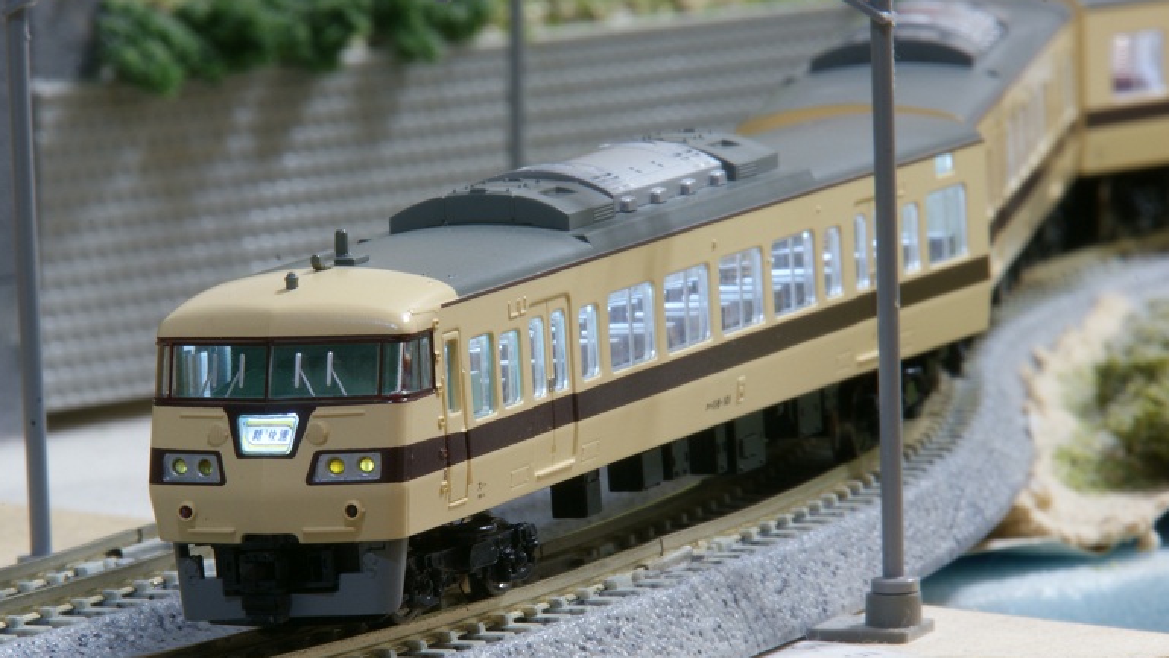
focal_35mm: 563
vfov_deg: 2.2
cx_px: 559
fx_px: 17456
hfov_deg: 3.8
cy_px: 351
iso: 100
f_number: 40
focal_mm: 300
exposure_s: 15
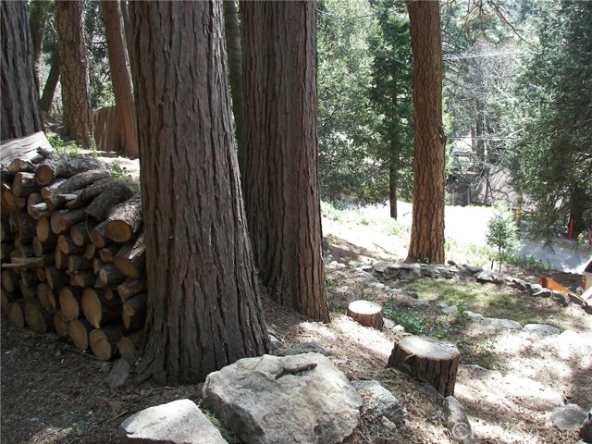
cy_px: 222
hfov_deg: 51.4
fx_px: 616
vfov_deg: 39.7
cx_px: 296
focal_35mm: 36
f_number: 2.8
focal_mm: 6
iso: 50
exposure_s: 1/100
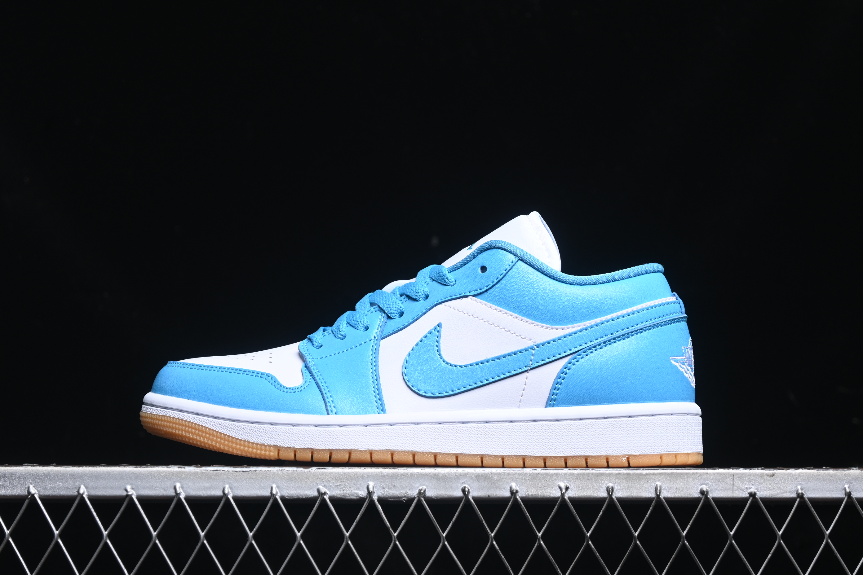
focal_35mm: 75
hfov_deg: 27.0
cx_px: 432
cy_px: 288
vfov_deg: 18.2
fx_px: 1798
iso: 160
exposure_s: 1/60
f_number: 6.3
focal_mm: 50
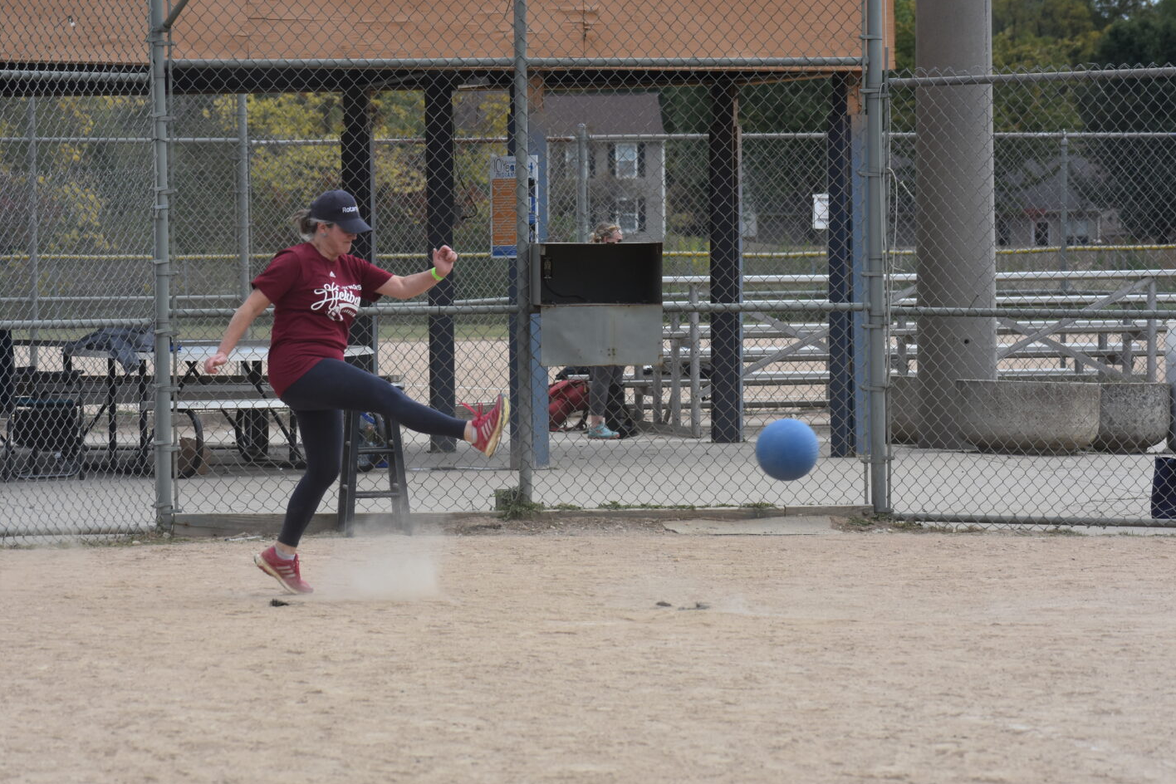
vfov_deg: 7.7
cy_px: 401
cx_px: 583
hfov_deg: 11.5
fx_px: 5847
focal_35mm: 179
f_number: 8
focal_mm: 110
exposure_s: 1/1000
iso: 320
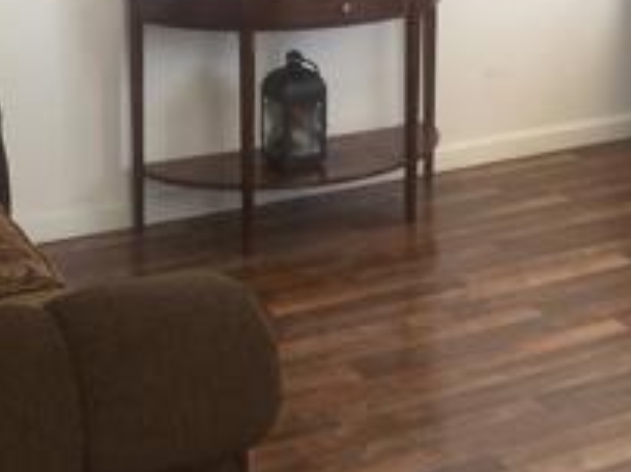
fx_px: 1494
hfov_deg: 23.1
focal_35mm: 82
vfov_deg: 17.2
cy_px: -96
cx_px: 591
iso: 50
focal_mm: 4.25
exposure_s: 1/60
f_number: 1.8
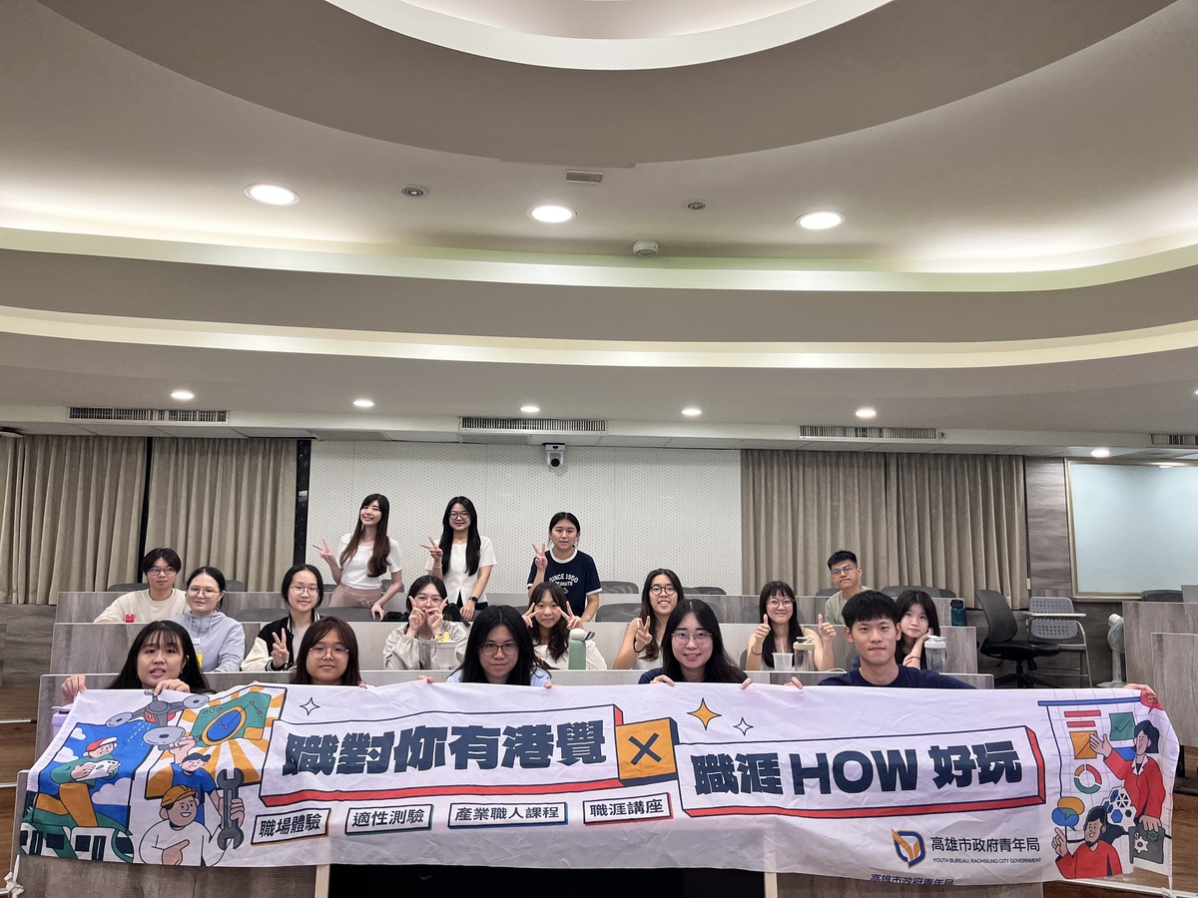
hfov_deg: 67.3
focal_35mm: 26
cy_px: 449
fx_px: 900
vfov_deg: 53.1
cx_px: 599
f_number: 1.6
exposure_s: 1/120
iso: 80
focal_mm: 5.1
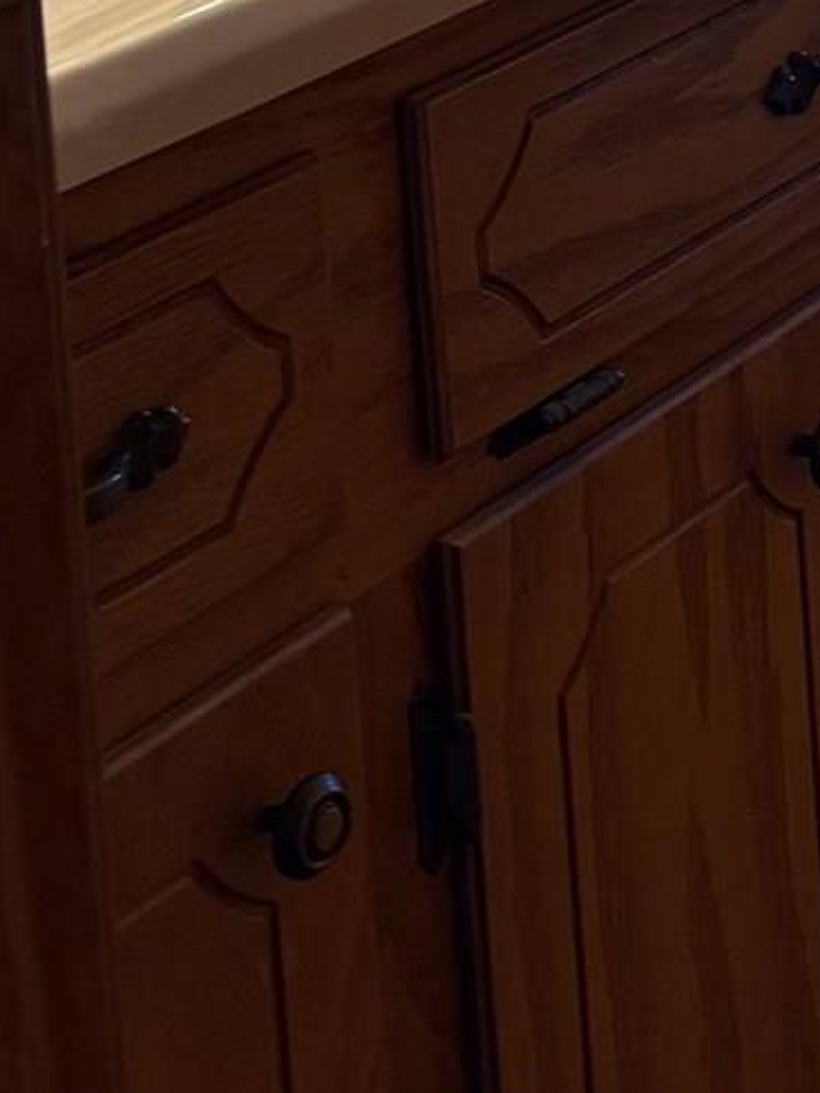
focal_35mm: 113
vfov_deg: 15.3
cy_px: -807
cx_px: 1622
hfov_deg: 11.8
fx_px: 3568
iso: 200
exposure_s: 1/120
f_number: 1.78
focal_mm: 6.76
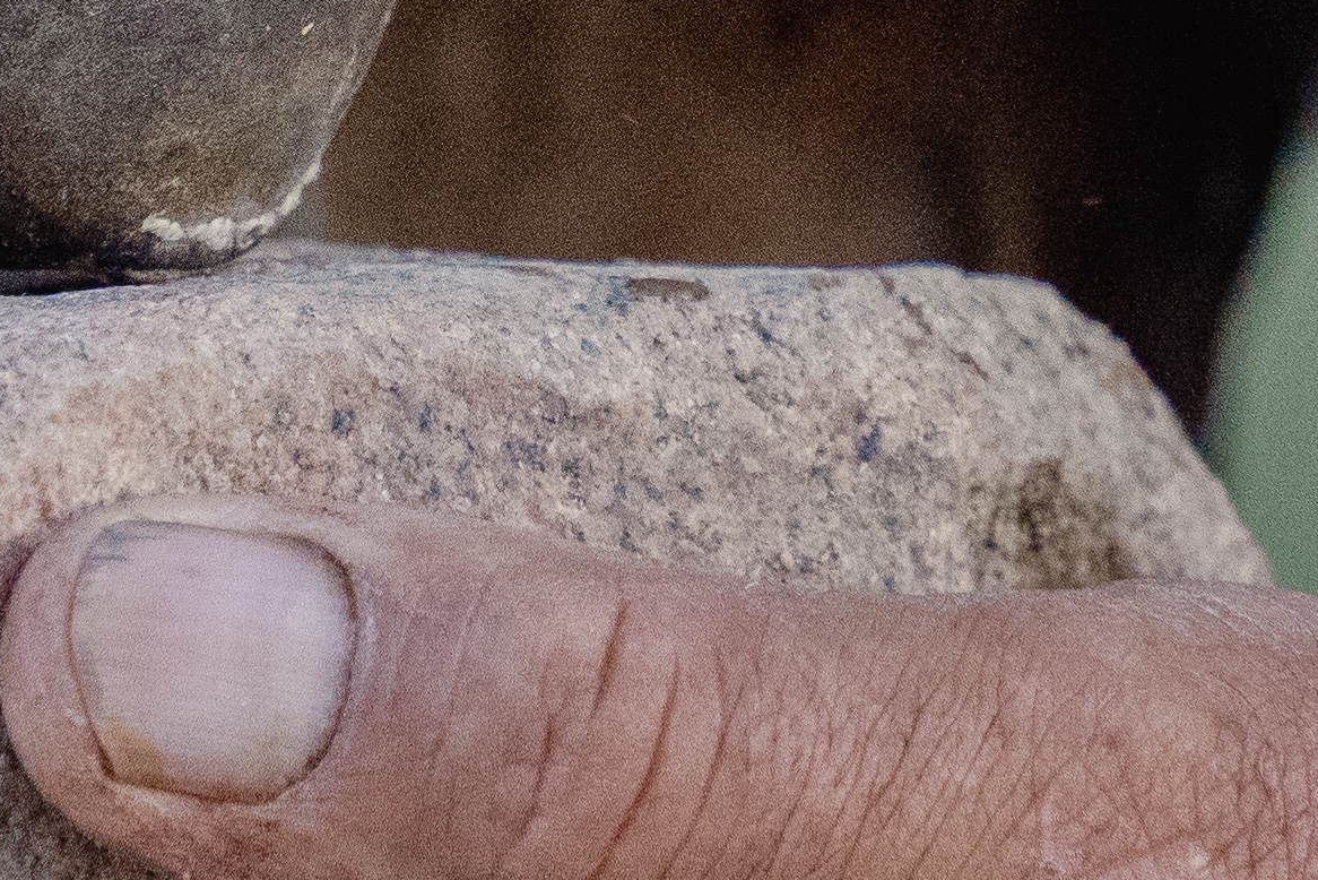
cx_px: 505
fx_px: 34091
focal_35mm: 931
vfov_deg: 1.5
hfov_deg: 2.2
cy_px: -323
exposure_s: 1/500
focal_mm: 181
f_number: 5.6
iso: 12800
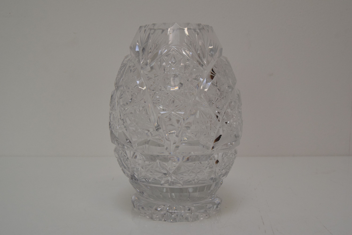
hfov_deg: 53.1
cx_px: 176
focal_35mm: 36
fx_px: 352
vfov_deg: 36.9
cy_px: 118
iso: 1600
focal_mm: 24
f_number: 10
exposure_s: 1/400
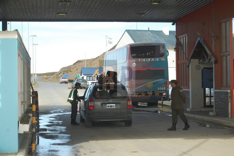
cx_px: 117
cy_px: 78
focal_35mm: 82
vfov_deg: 16.5
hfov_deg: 24.6
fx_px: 536
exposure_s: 1/500
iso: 320
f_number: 5.6
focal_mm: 55
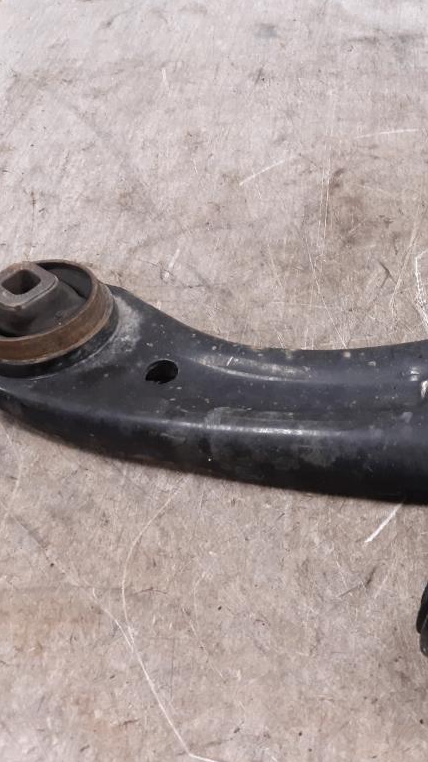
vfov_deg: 52.8
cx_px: 445
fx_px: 767
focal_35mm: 38
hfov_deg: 28.9
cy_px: 381
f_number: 1.7
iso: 160
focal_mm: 3.92
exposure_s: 1/50
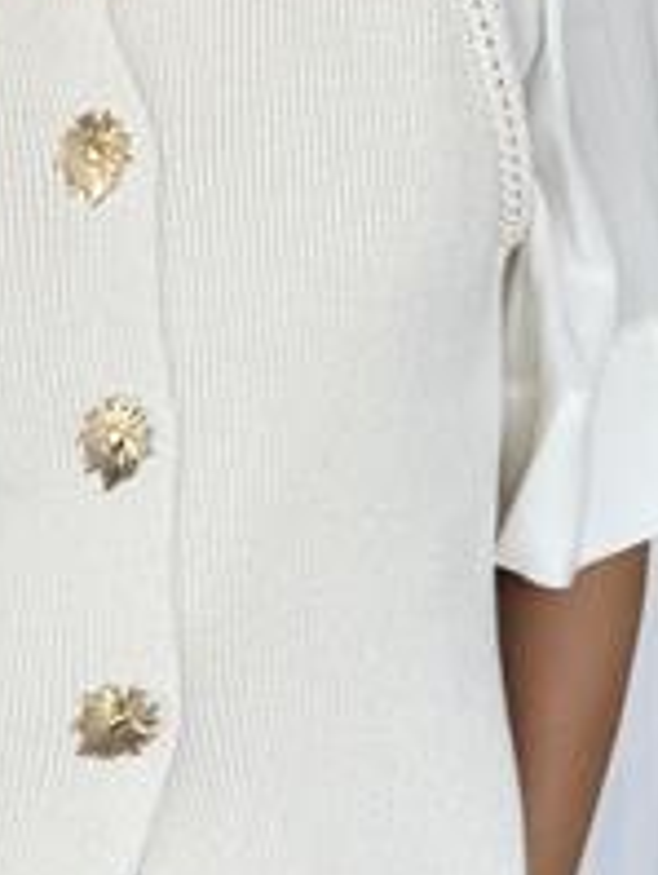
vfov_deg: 15.0
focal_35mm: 129
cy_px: -15
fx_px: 3262
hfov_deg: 11.4
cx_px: 40
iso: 64
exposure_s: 1/121
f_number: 1.78
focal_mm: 6.76
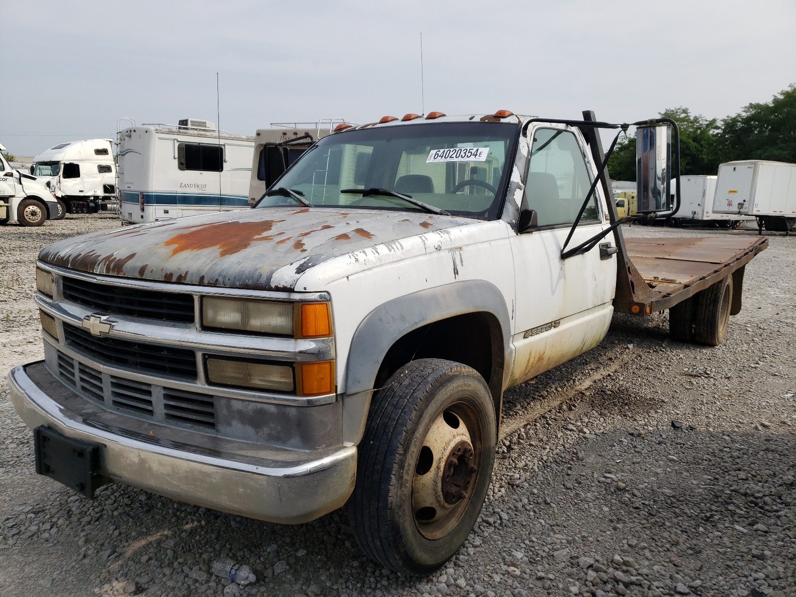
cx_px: 398
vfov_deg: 53.1
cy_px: 298
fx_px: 598
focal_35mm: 26
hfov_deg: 67.3
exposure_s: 1/3333
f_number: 1.5
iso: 50
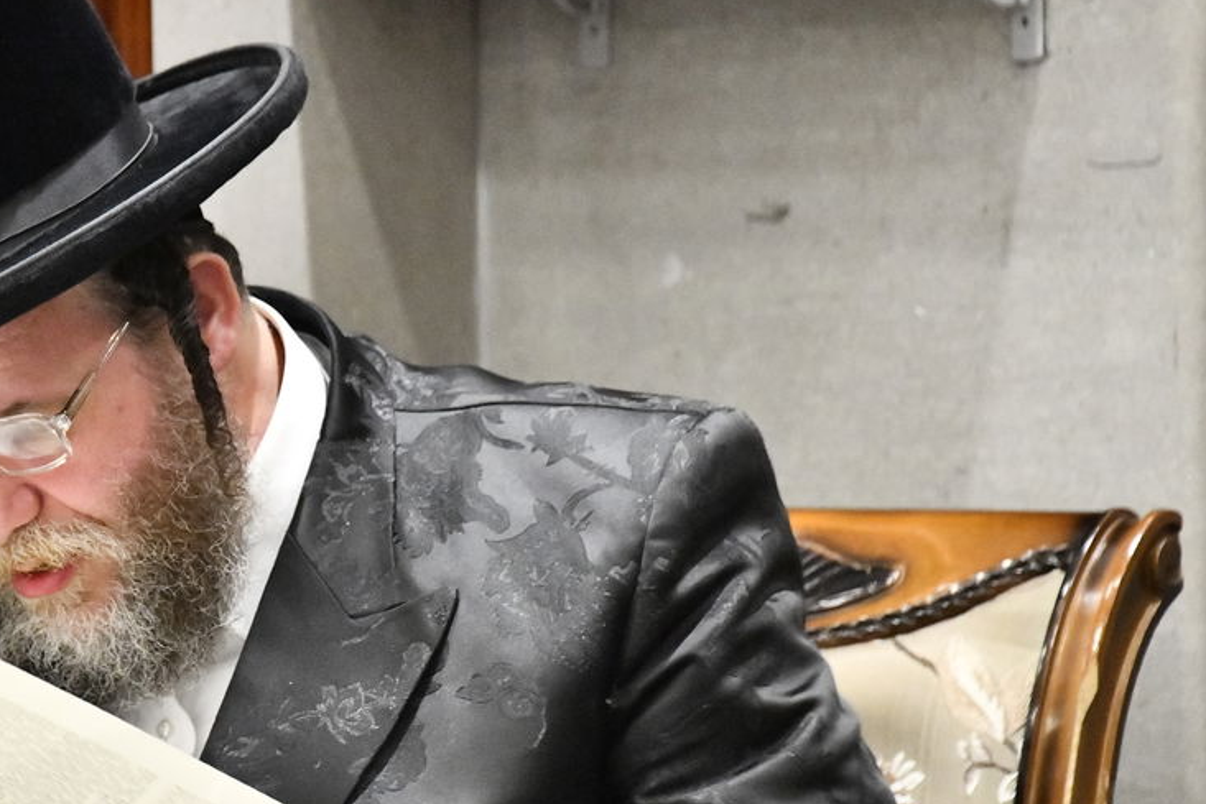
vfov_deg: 3.4
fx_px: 13435
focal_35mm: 401
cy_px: 460
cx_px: 99
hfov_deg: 5.1
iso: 6400
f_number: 5.6
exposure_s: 1/160
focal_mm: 210
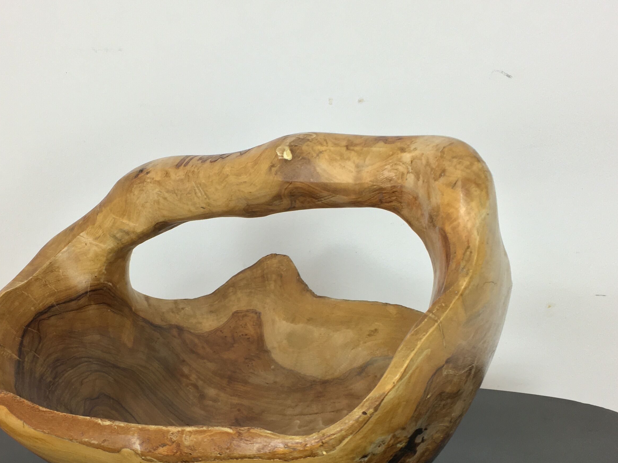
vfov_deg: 28.8
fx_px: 893
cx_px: 242
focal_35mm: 50
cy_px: 323
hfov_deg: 38.0
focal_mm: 4.15
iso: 40
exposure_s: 1/33
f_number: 2.2
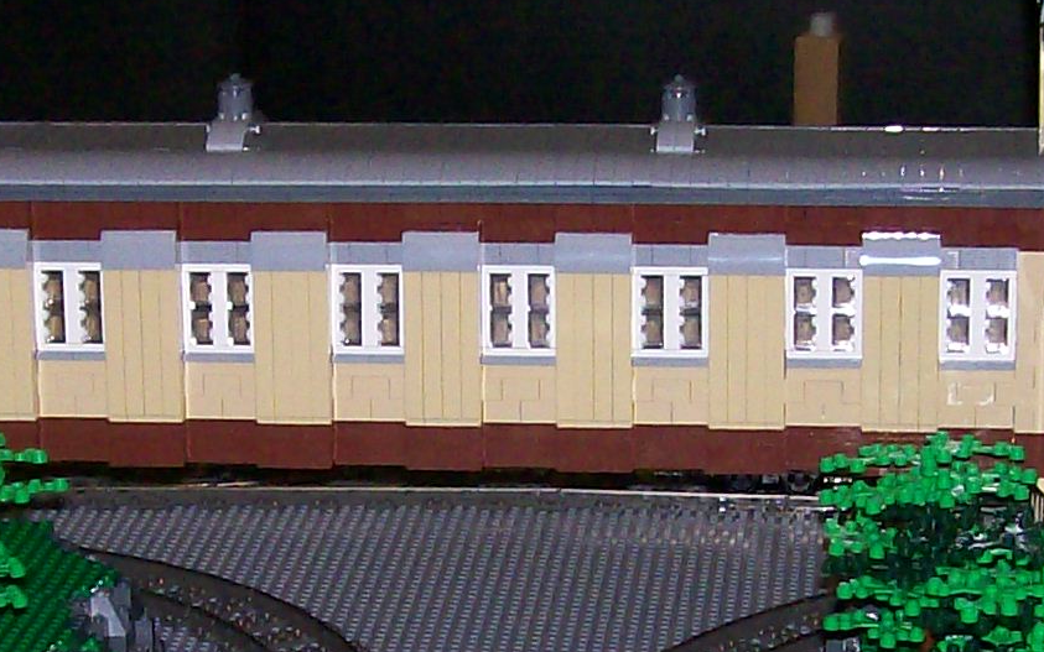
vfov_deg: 9.4
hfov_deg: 15.0
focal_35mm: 139
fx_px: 3955
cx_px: 381
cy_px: 657
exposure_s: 1/64
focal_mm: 6
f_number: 2.7
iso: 140
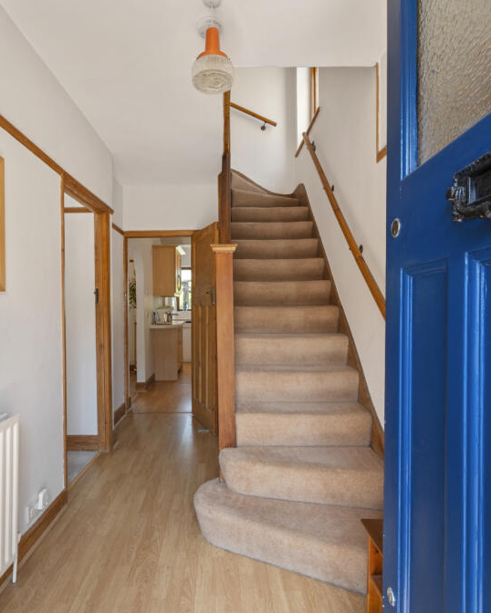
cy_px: 307
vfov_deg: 80.4
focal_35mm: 20
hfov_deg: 67.8
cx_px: 210
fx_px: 363
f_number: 16
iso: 200
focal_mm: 14
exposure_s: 1/2
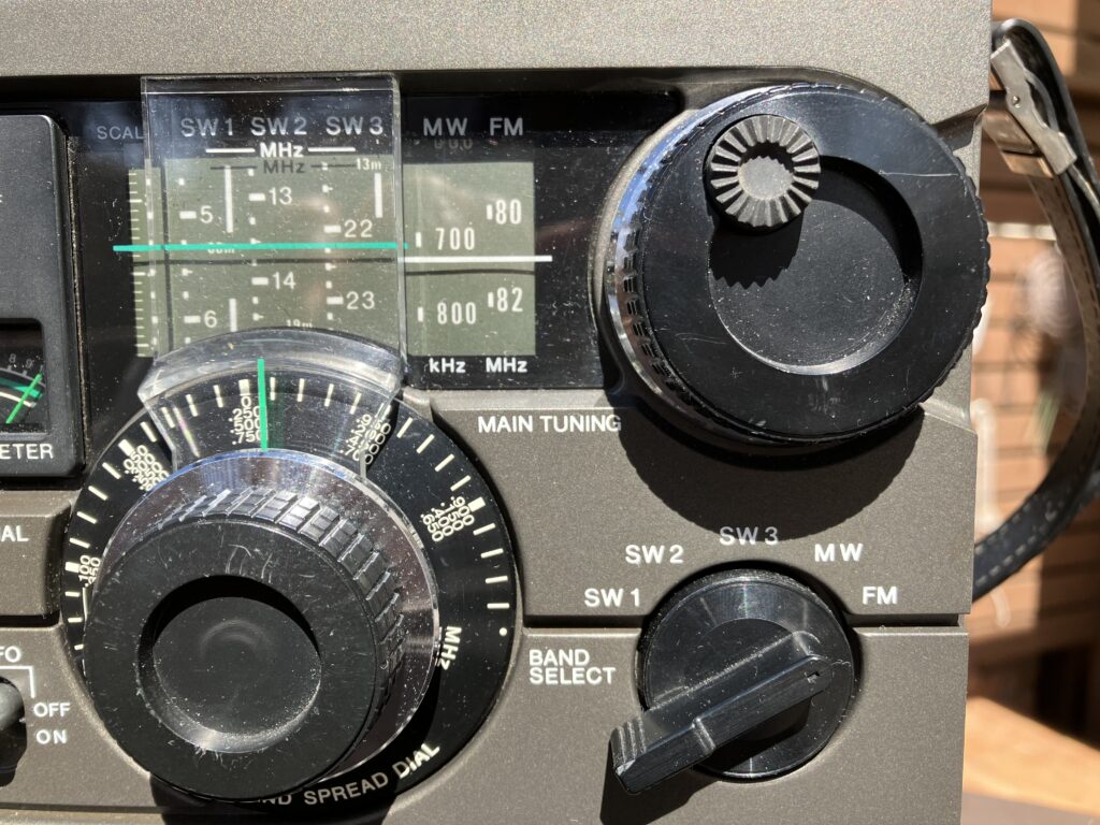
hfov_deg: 63.4
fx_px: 890
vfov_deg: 49.7
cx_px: 550
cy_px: 412
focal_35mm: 28
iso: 32
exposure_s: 1/540
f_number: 1.8
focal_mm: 3.99
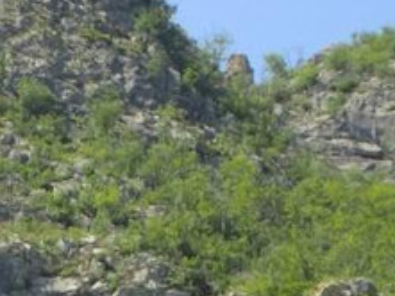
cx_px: -321
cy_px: 581
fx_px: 5503
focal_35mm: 482
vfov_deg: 3.1
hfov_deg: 4.1
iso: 100
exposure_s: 1/320
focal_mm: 18
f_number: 4.9
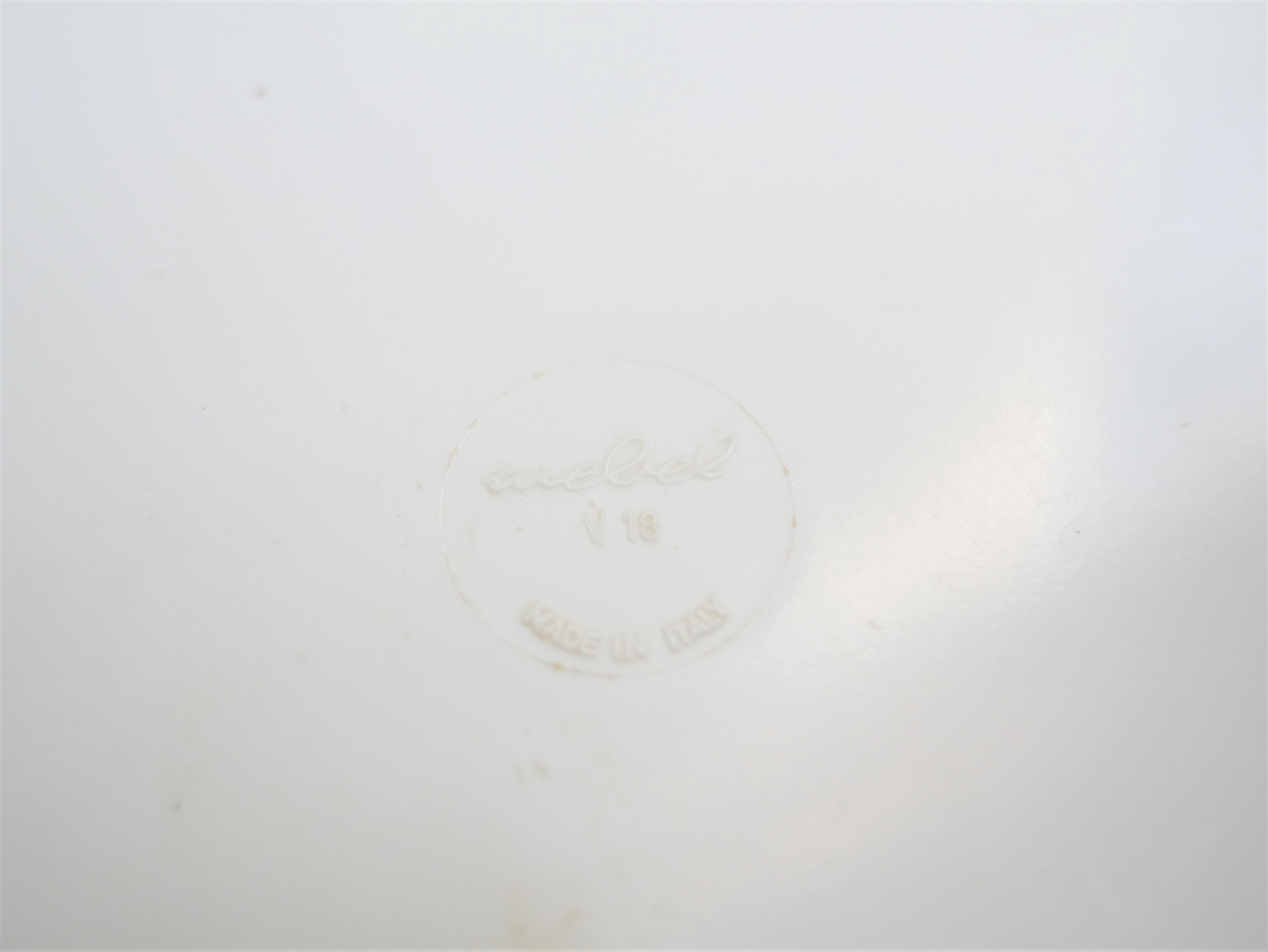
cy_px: 476
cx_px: 634
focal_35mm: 40
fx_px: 1466
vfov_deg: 36.0
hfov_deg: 46.8
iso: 500
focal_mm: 20
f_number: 1.7
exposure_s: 1/60
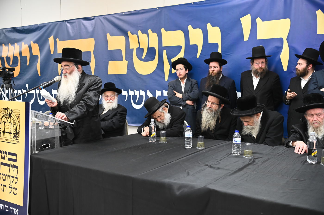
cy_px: 108
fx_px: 360
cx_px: 162
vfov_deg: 33.4
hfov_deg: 48.5
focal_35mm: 40
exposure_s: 1/160
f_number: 4.5
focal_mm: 40
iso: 2000
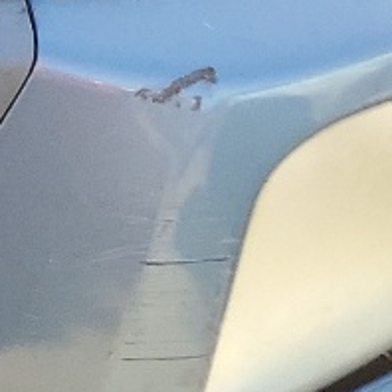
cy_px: -465
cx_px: -980
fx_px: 2383
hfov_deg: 7.6
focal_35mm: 186
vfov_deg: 8.7
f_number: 1.5
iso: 50
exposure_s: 1/294
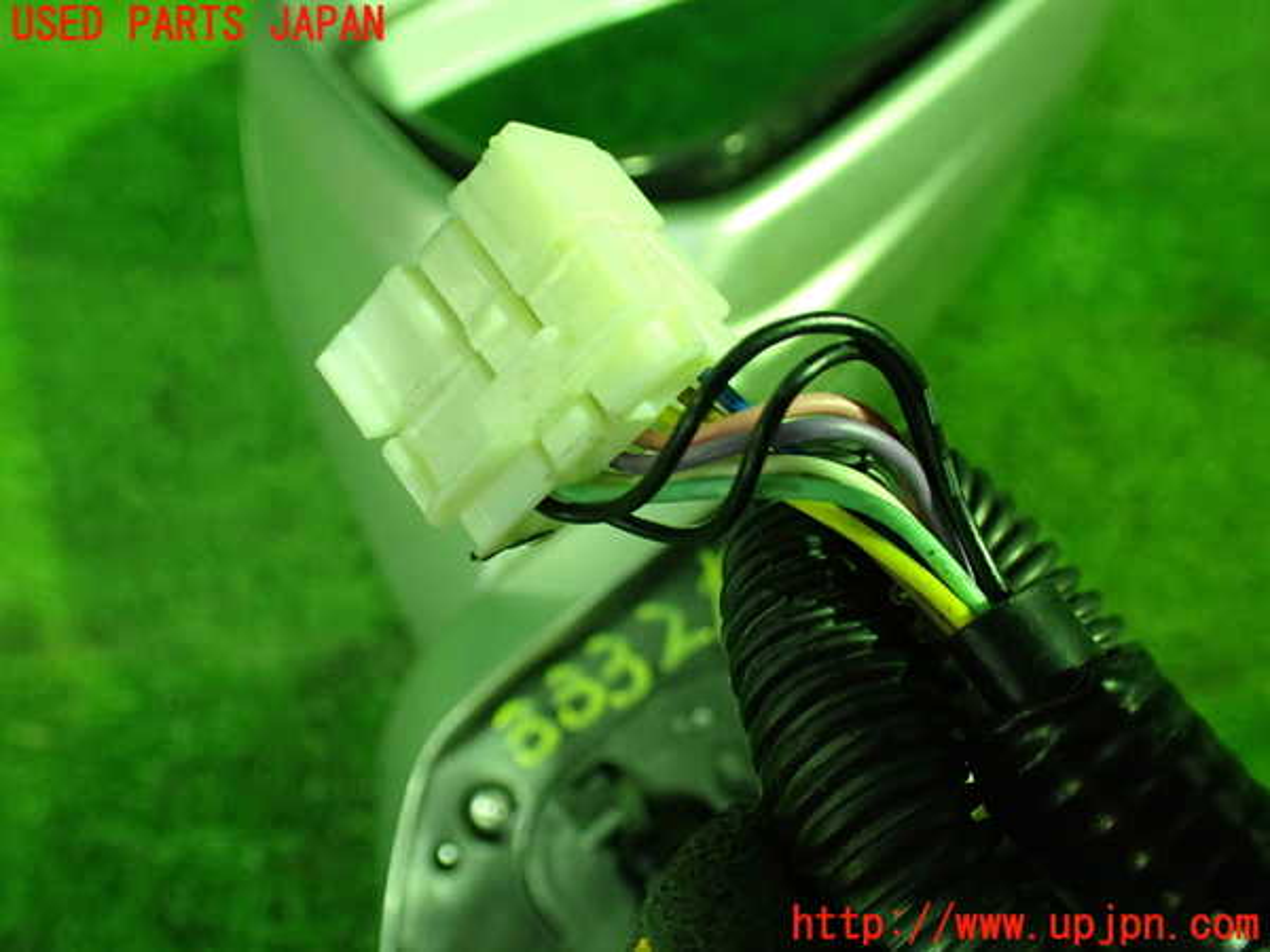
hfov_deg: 60.0
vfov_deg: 46.8
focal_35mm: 30
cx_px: 635
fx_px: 1101
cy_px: 476
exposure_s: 1/30
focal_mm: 5.4
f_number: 2.3
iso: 800
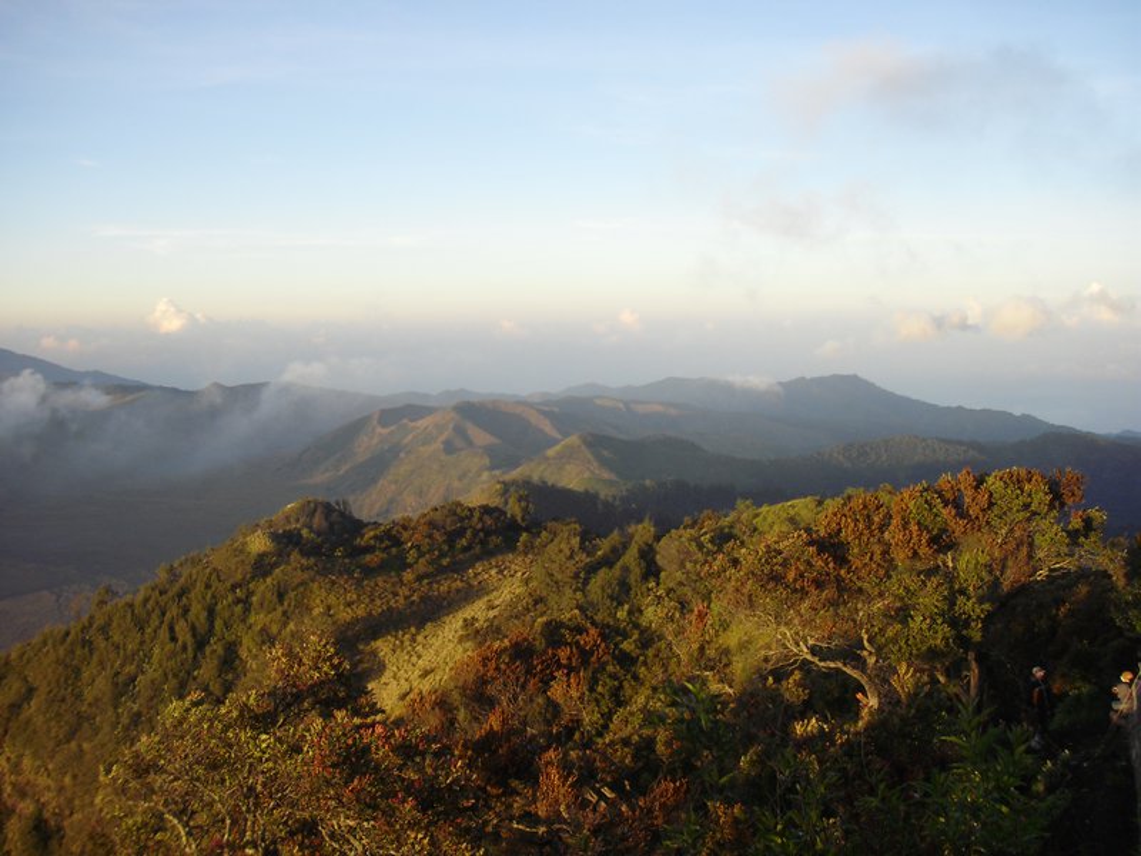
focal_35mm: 38
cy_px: 428
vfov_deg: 37.7
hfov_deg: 49.0
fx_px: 1253
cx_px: 570
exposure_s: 1/320
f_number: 2.8
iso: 100
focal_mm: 6.2
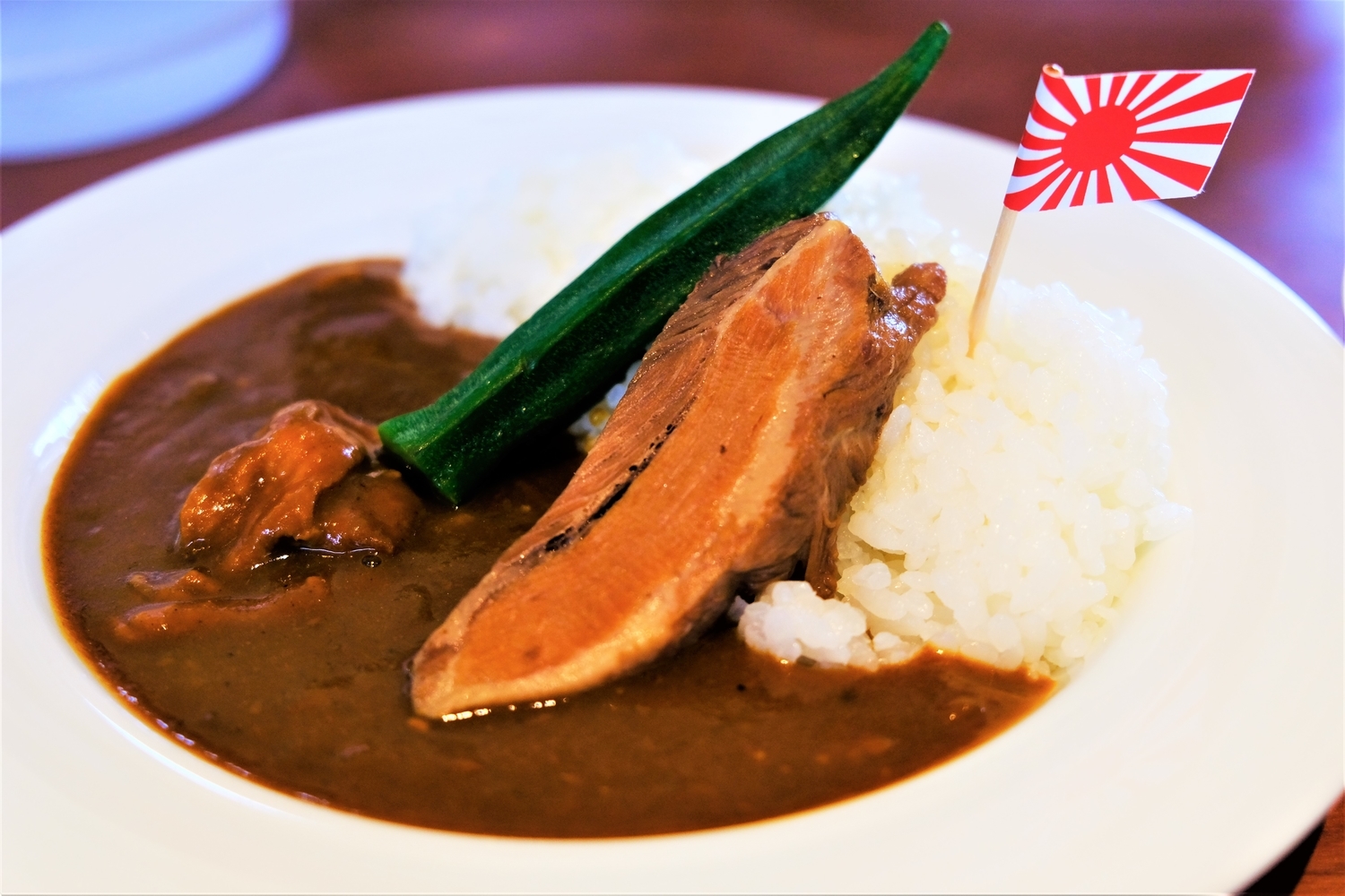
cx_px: 672
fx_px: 1569
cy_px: 448
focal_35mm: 42
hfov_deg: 46.4
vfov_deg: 31.9
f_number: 3.2
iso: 640
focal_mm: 27.7
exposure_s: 1/80
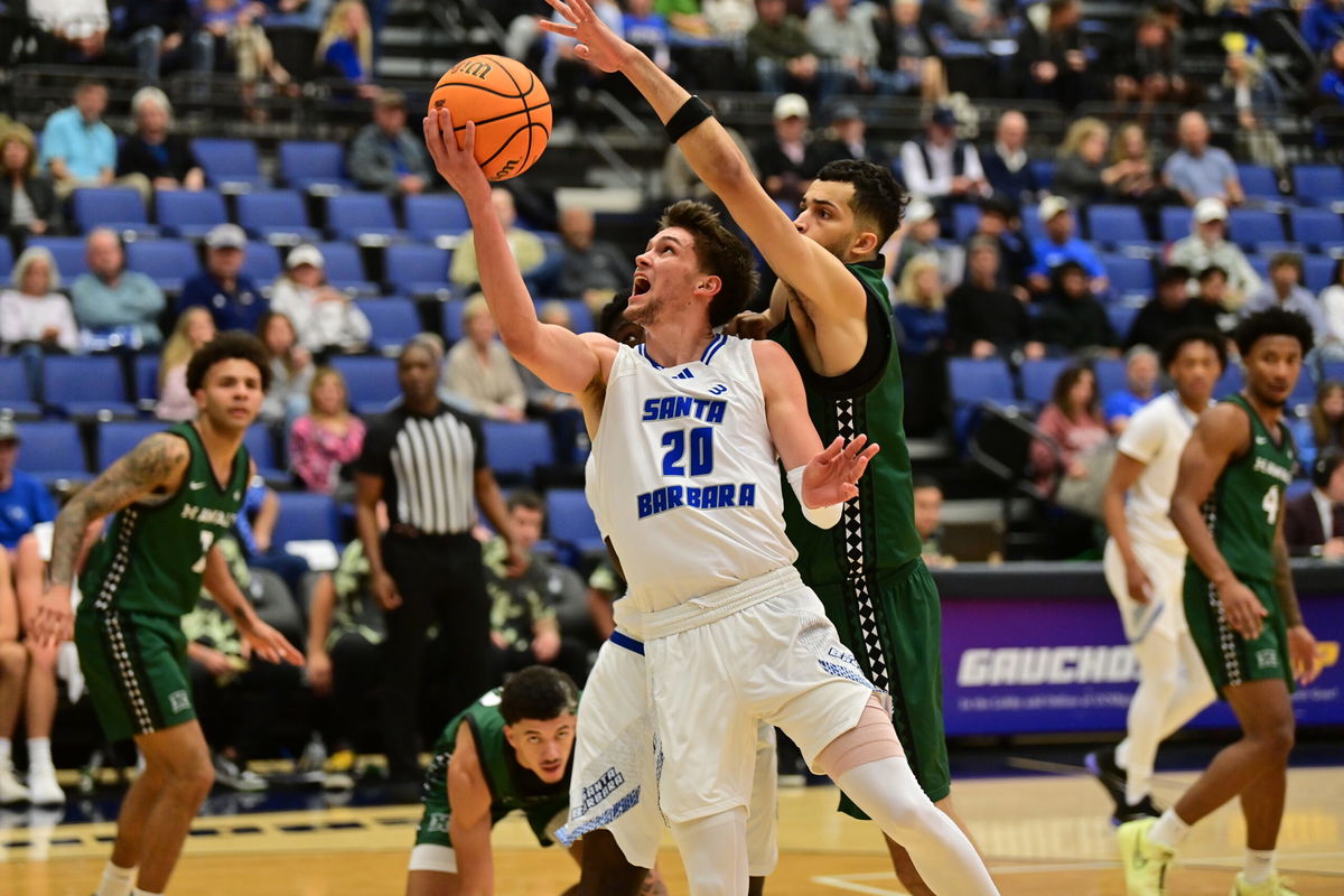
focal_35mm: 116
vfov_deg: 11.8
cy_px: 448
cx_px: 672
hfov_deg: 17.6
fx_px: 4330
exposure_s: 1/1000
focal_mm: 116
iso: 4000
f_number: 2.8
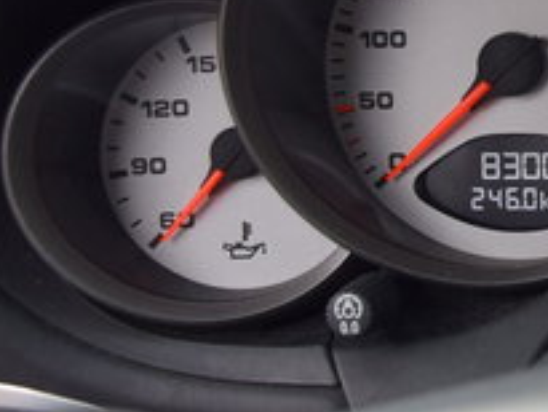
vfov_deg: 12.4
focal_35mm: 119
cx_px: 922
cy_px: 71
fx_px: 1885
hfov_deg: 14.8
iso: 400
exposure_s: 1/125
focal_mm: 22
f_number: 5.6
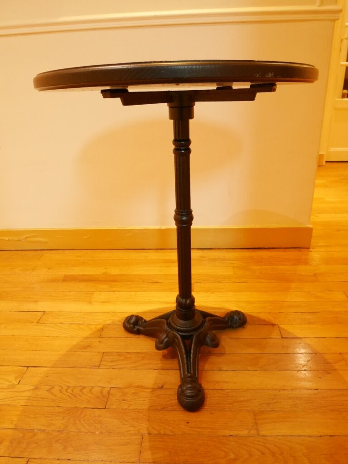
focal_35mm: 24
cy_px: 232
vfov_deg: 71.6
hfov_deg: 56.8
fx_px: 322
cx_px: 174
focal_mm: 12
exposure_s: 1/20
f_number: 5.6
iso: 3200
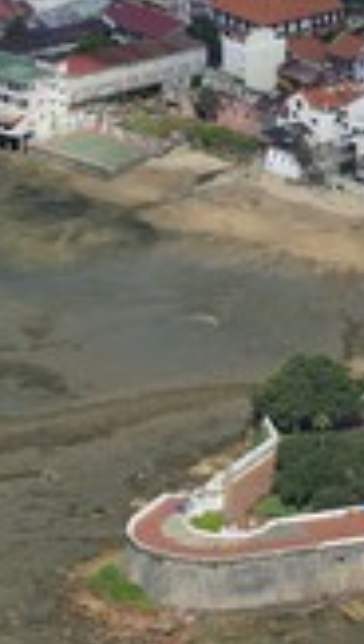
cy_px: 162
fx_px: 6914
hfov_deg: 3.0
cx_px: 348
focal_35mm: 404
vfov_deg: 5.3
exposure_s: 1/1000
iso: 200
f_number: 8
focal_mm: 150
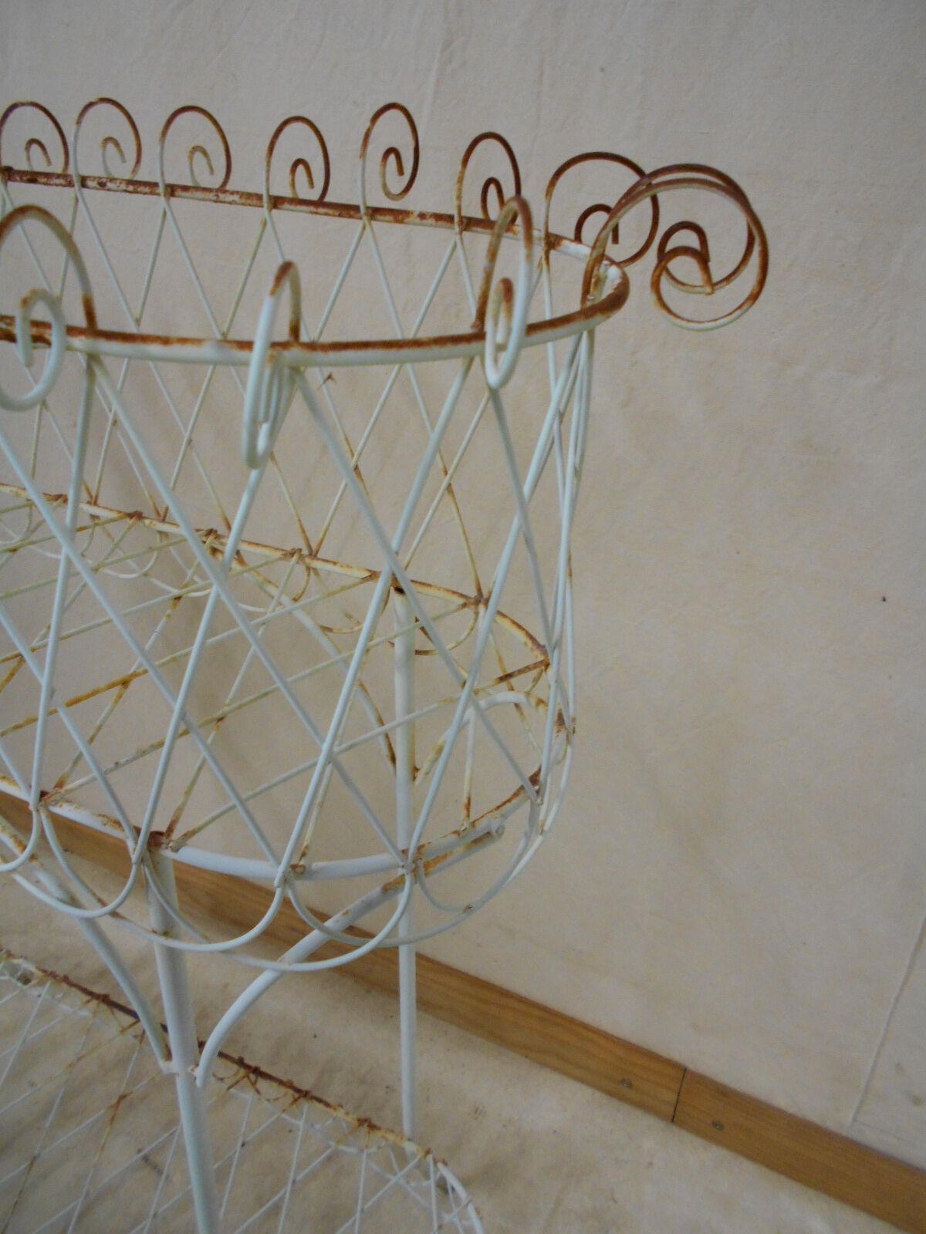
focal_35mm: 26
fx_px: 927
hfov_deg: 53.1
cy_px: 617
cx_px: 463
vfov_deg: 67.3
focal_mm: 4.6
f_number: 3.2
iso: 400
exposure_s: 1/30
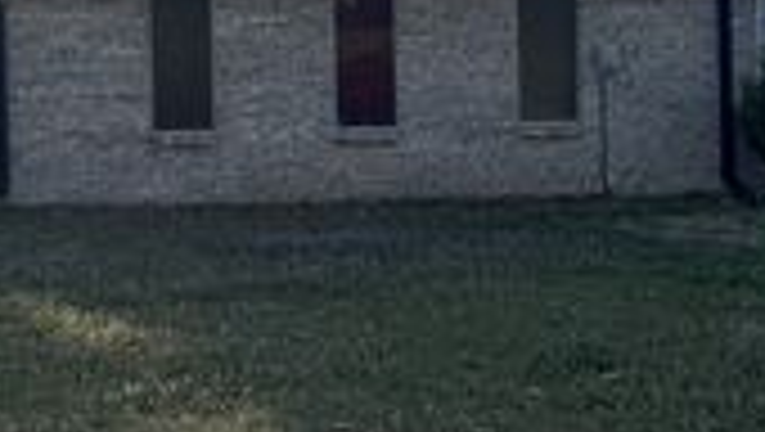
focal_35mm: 77
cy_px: 65
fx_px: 1563
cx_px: 369
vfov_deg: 15.6
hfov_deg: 27.5
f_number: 1.78
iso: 80
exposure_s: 1/4950
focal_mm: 6.76
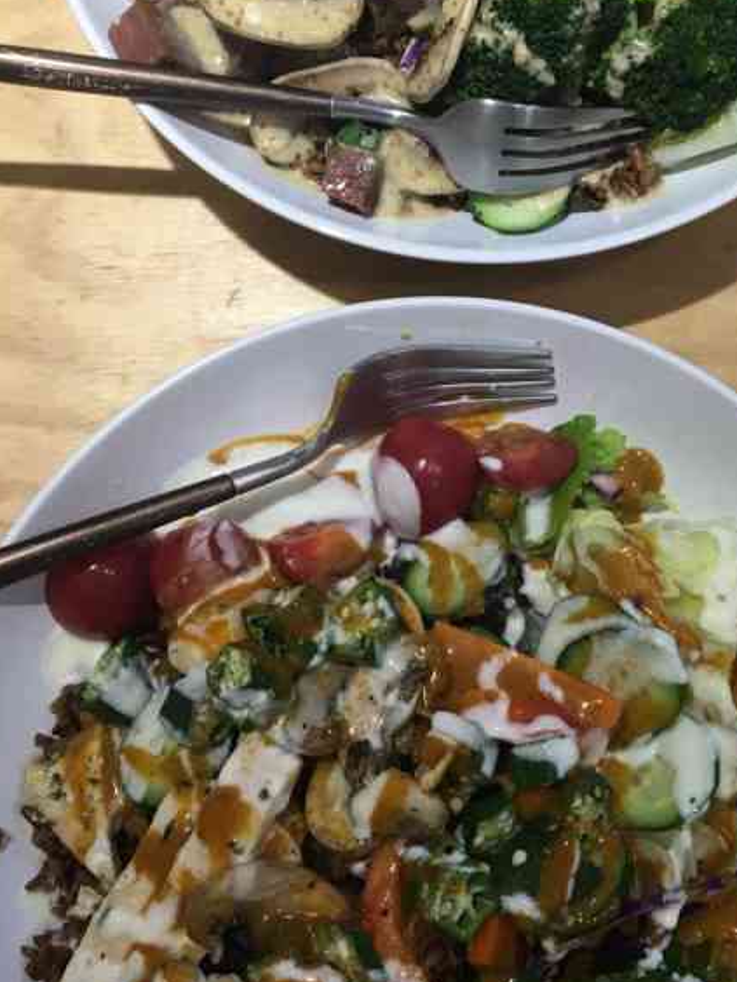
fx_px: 1363
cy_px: 398
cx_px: 481
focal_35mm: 48
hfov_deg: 30.1
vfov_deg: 39.5
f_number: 2.2
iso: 32
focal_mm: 4.15
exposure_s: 1/33
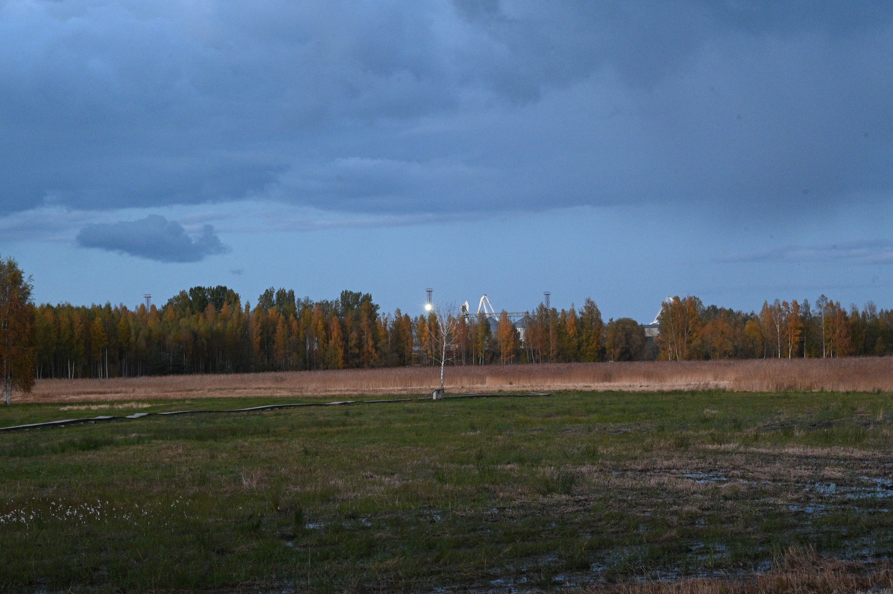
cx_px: 446
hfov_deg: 17.1
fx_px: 2975
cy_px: 297
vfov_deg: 11.4
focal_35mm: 120
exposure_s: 1/15
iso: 8000
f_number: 16
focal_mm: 120
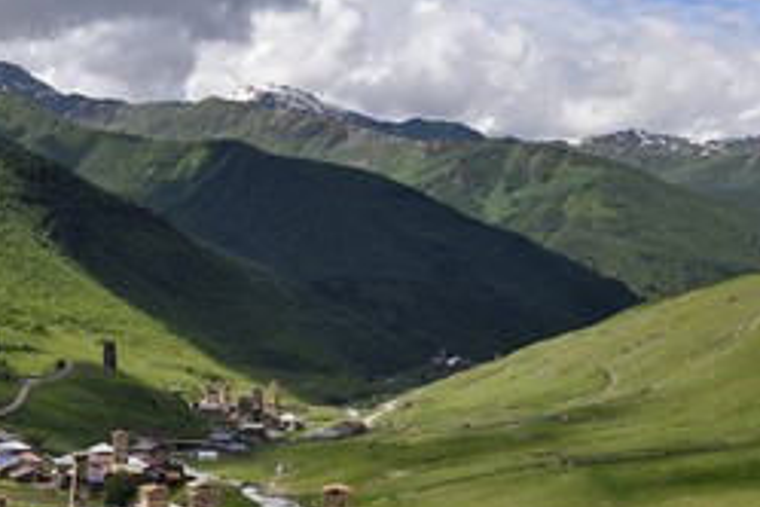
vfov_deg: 17.9
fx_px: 1604
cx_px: 134
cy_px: 293
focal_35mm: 76
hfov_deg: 26.1
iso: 200
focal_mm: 45
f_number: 13
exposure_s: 1/320
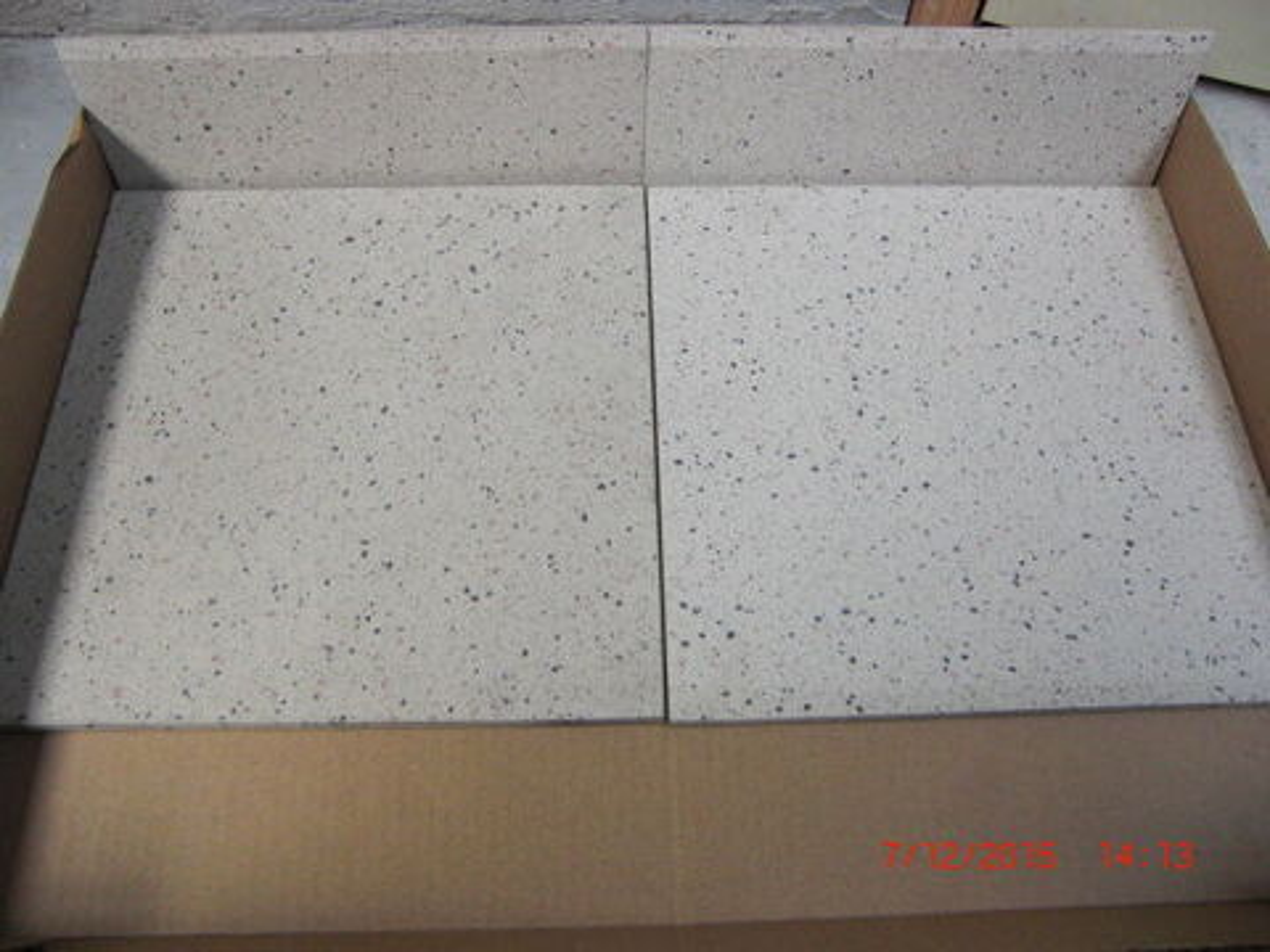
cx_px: 635
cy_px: 476
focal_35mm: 28
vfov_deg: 49.7
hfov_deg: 63.4
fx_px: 1027
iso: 200
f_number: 2.6
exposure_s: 1/60
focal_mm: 4.9
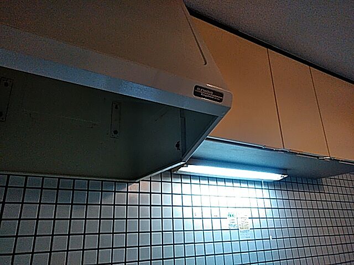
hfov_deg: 65.3
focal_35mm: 27
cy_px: 132
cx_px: 177
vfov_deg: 51.4
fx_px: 276
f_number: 2.2
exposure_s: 1/30
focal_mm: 3.46
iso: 191
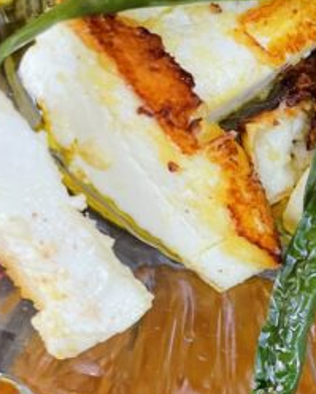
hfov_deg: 18.9
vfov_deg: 22.9
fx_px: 922
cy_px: 419
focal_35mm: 79
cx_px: 314
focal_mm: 4.2
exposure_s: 1/50
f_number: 1.6
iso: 320
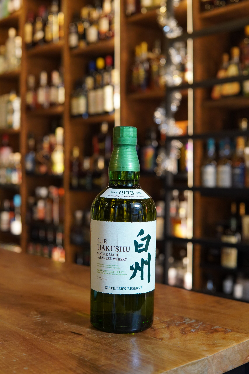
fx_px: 467
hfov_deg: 29.9
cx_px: 124
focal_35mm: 45
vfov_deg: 43.6
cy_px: 187
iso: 1600
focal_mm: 30
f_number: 3.2
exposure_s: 1/160
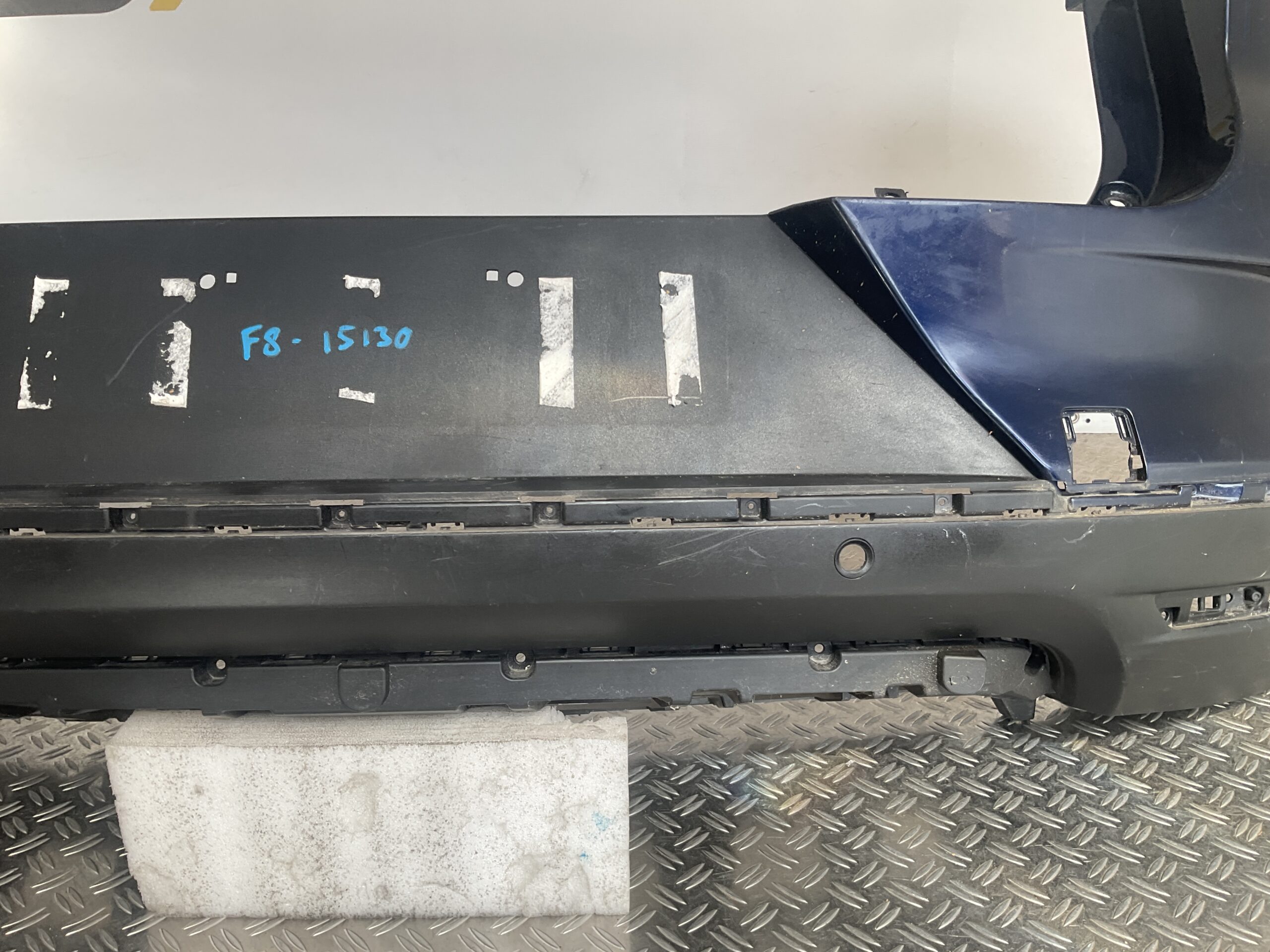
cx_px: 635
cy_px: 476
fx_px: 1064
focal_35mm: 29
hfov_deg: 61.7
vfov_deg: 48.2
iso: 16
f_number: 1.8
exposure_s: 1/156
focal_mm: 3
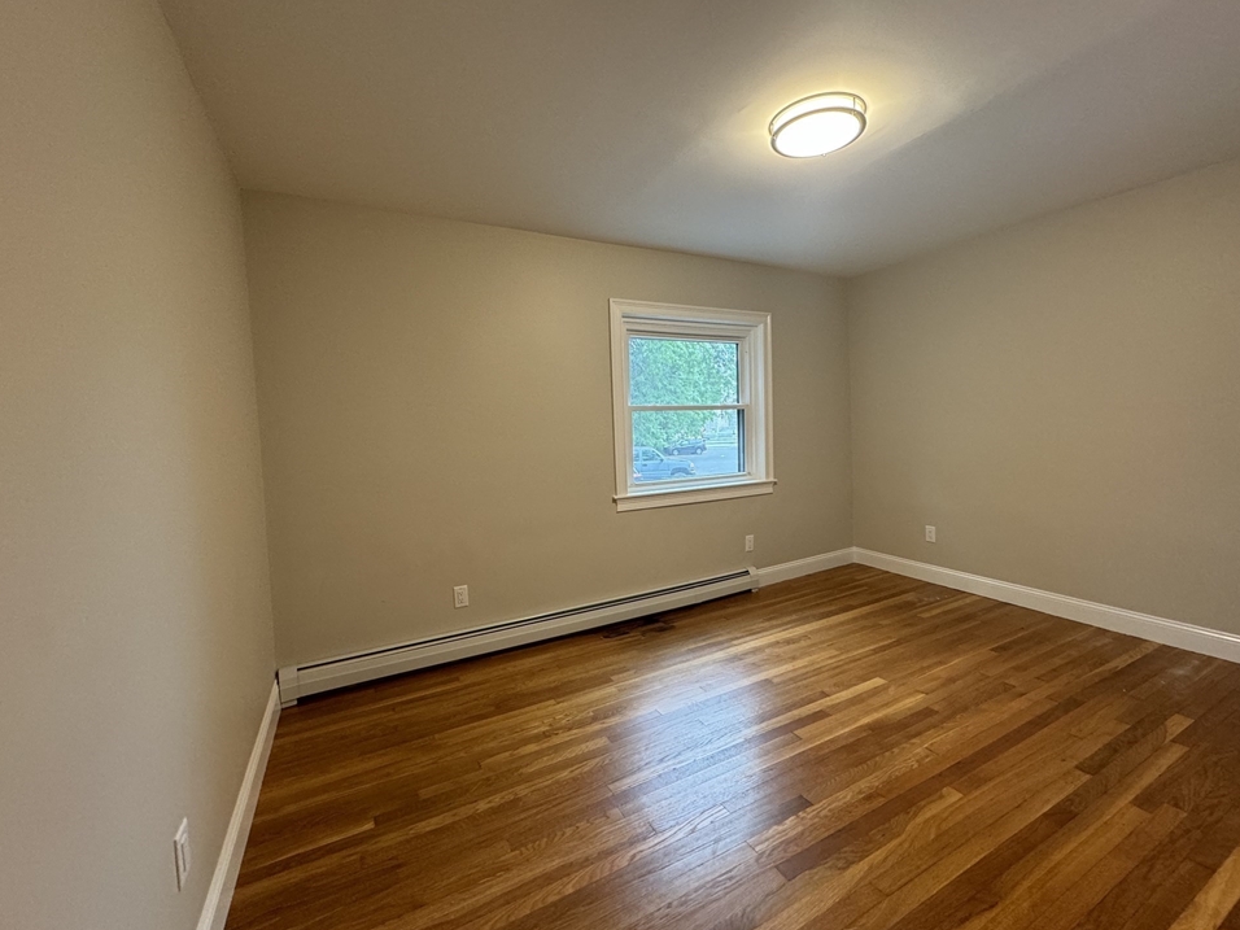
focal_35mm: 15
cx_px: 637
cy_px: 451
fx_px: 537
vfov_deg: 81.7
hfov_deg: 98.1
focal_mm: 2.22
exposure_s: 1/60
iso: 200
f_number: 2.2
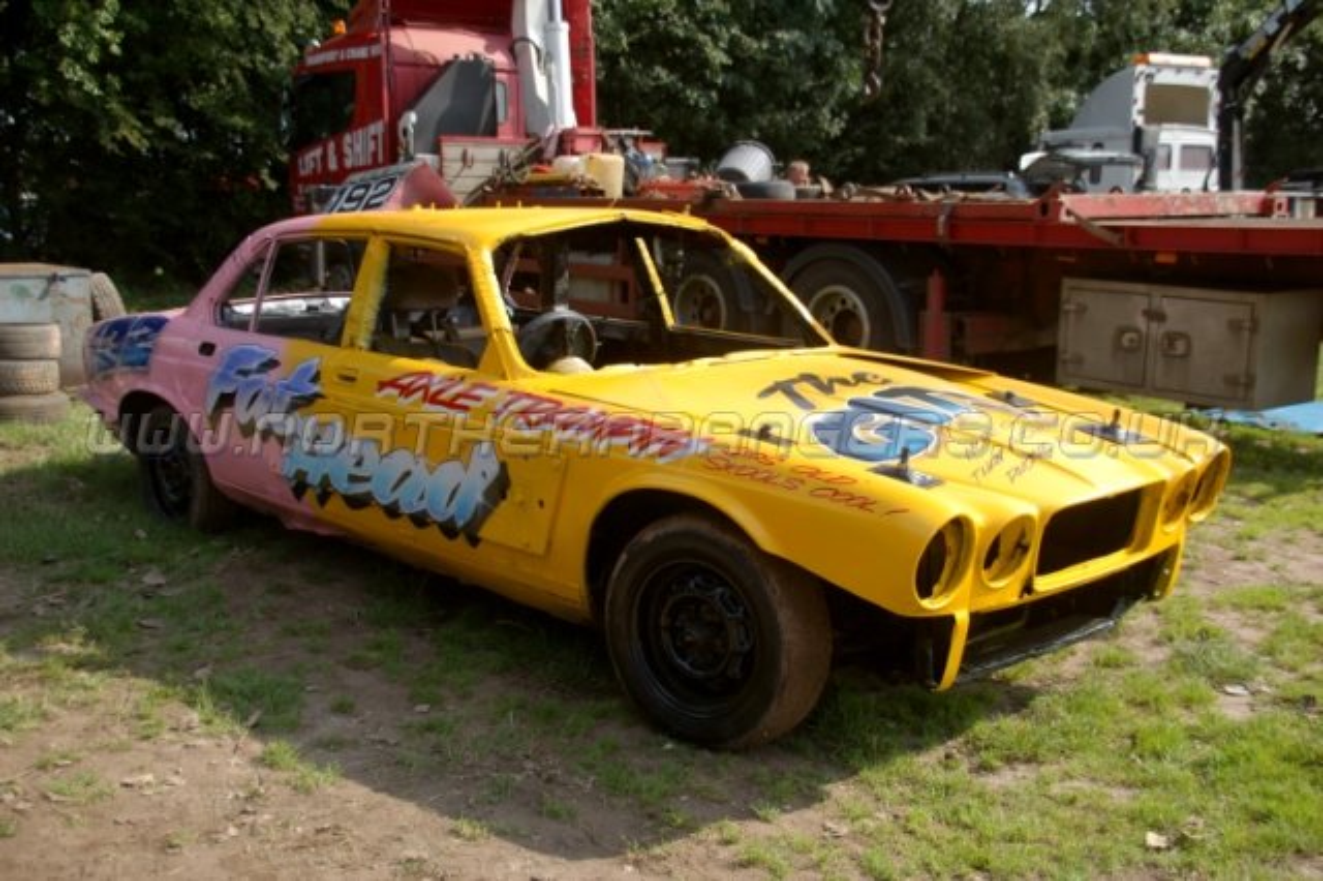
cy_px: 440
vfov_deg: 34.2
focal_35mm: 39
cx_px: 662
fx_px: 1432
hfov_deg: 49.6
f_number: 4.2
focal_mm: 26
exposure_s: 1/640
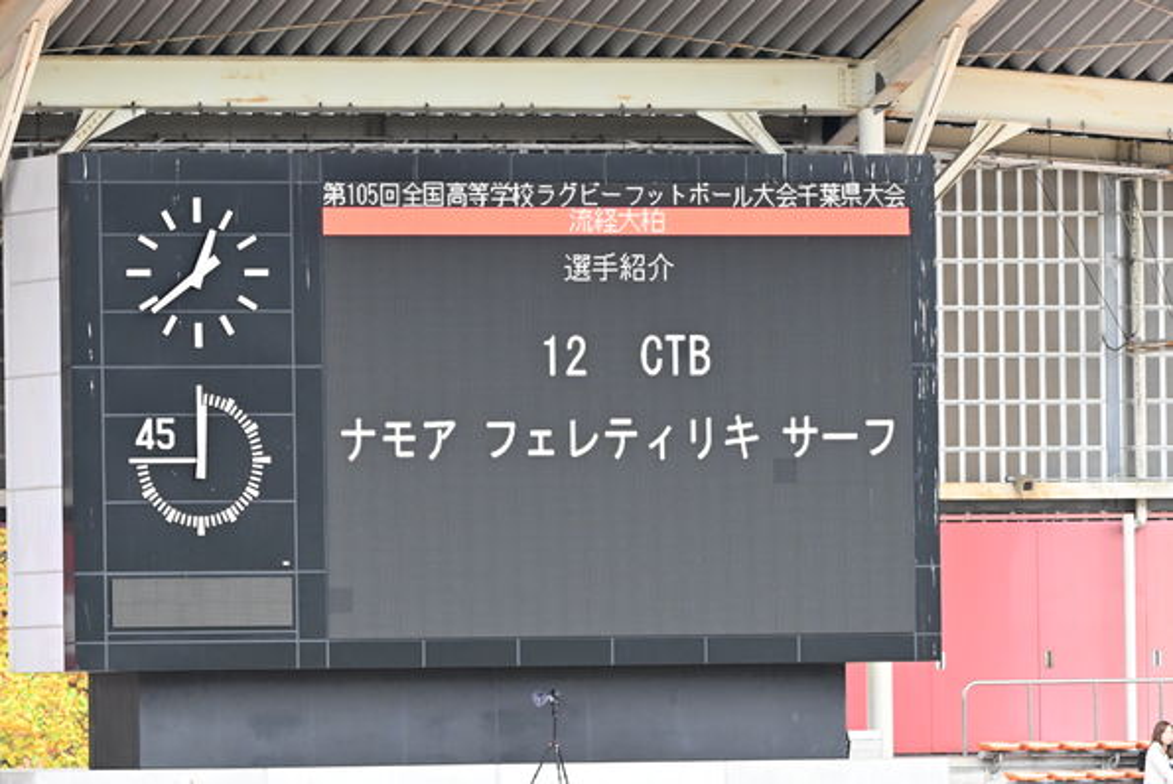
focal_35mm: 390
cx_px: 586
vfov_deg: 3.5
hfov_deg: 5.3
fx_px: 12720
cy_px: 392
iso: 3600
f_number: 5.6
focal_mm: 260
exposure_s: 1/1250
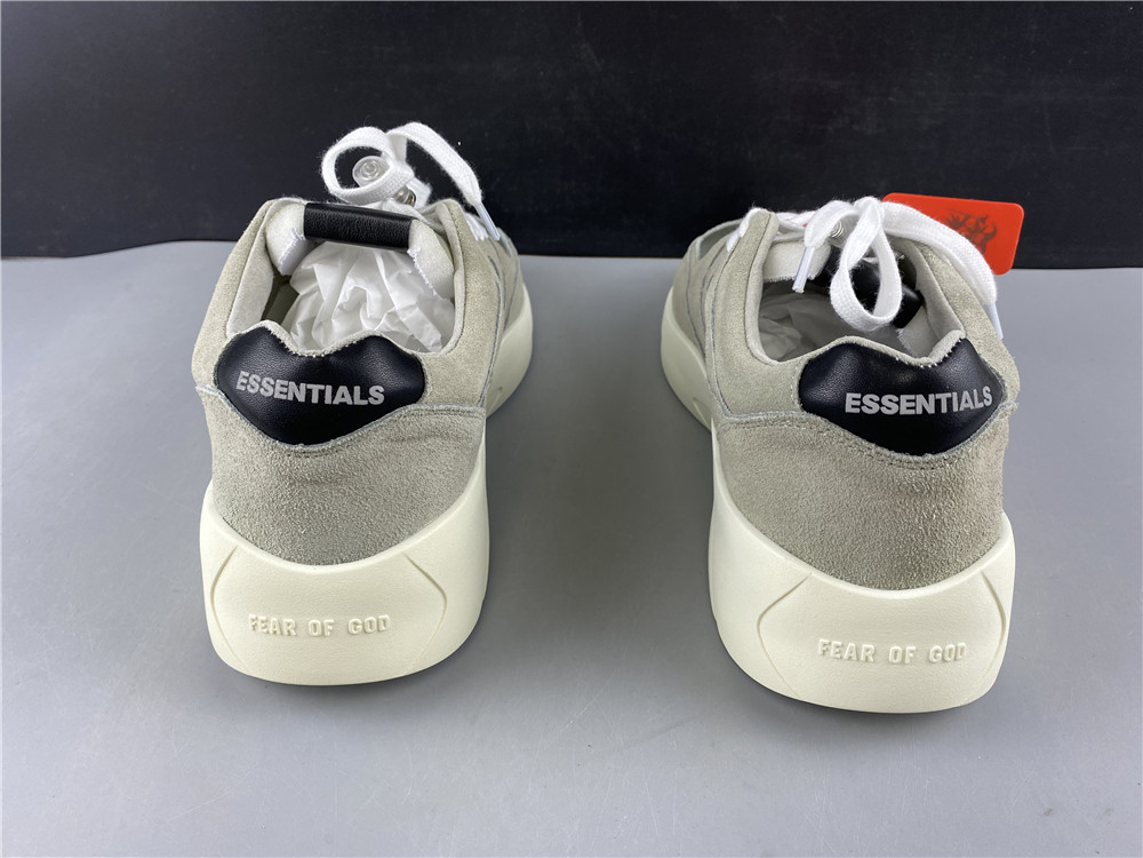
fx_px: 859
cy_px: 429
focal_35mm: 26
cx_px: 572
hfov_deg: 67.3
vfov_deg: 53.1
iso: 64
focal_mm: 4.25
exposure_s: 1/100
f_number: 1.8
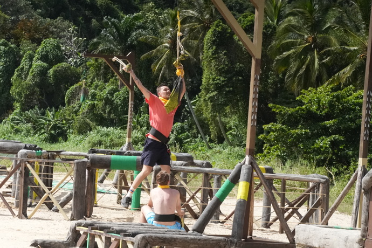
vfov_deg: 9.8
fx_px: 1447
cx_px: 186
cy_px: 124
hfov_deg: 14.7
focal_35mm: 140
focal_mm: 140
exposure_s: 1/5000
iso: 12800
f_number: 18
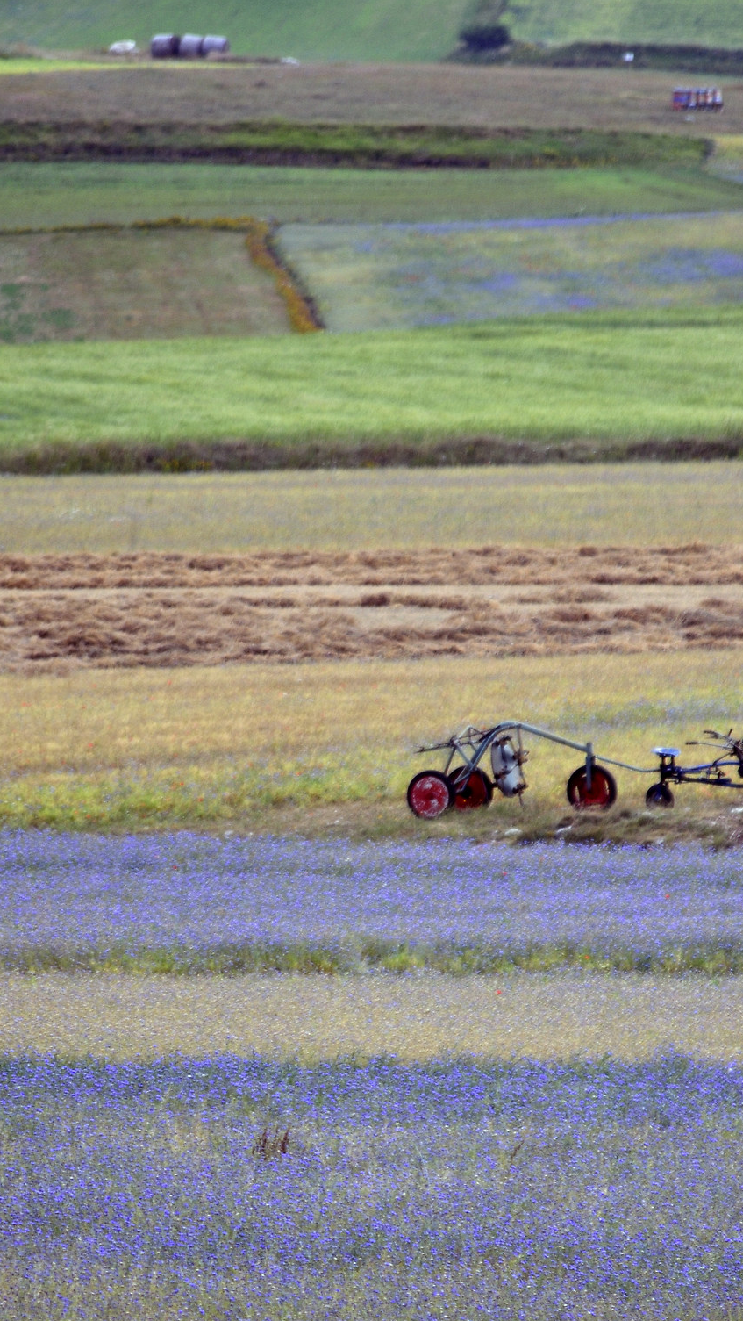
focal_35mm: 400
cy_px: 813
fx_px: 14004
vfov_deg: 5.4
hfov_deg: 3.0
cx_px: 435
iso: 100
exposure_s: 1/160
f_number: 5.6
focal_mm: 160
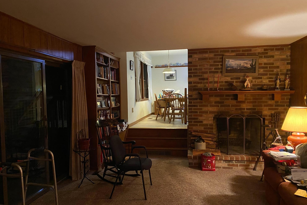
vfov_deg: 46.4
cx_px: 154
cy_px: 108
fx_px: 239
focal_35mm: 28
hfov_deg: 65.5
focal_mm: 4.25
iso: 800
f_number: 1.8
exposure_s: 1/30
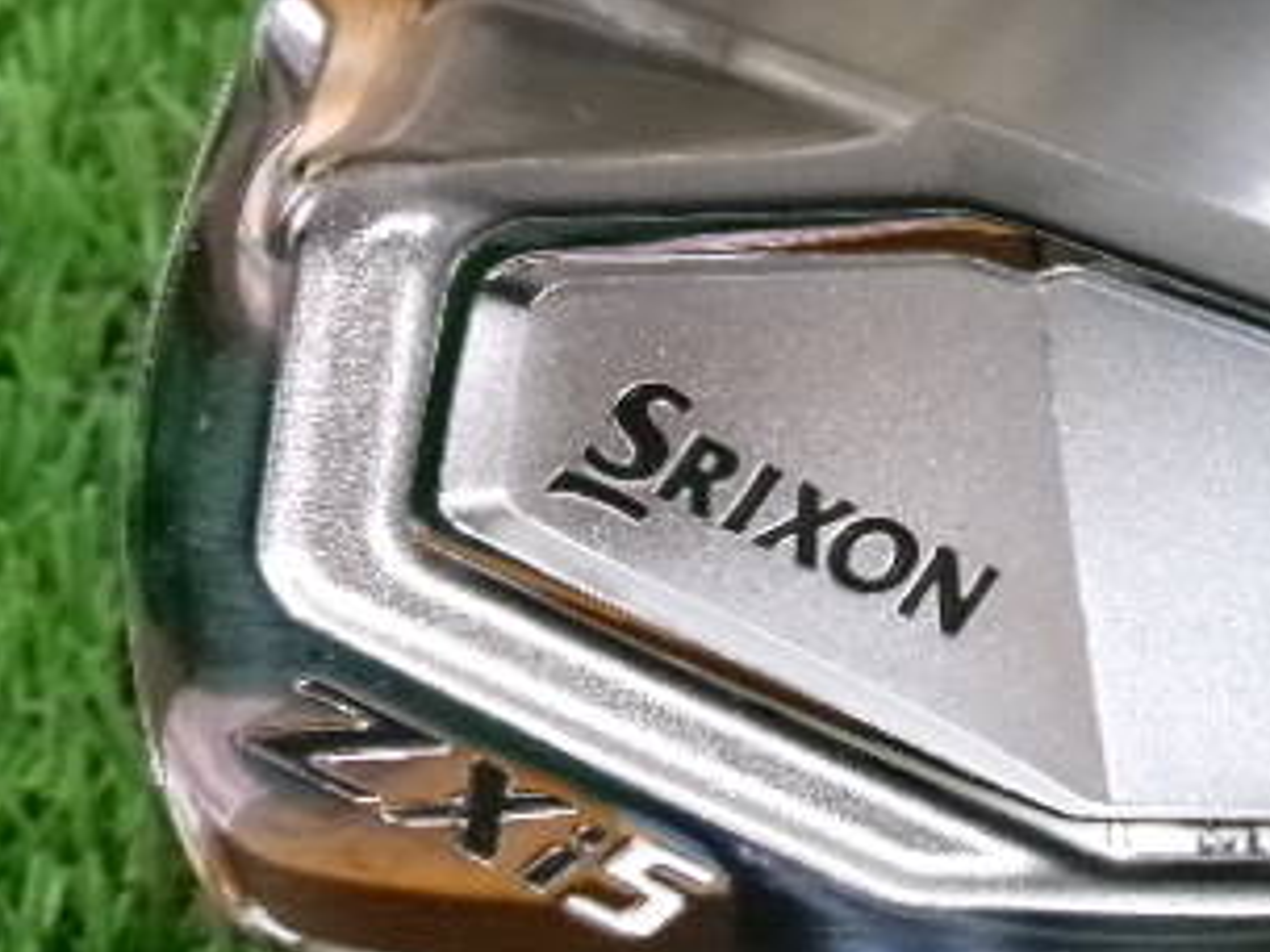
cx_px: 1303
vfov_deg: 24.8
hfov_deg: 30.2
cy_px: 526
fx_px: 2165
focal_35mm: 59
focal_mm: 5.1
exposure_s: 1/50
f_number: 3.9
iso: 800
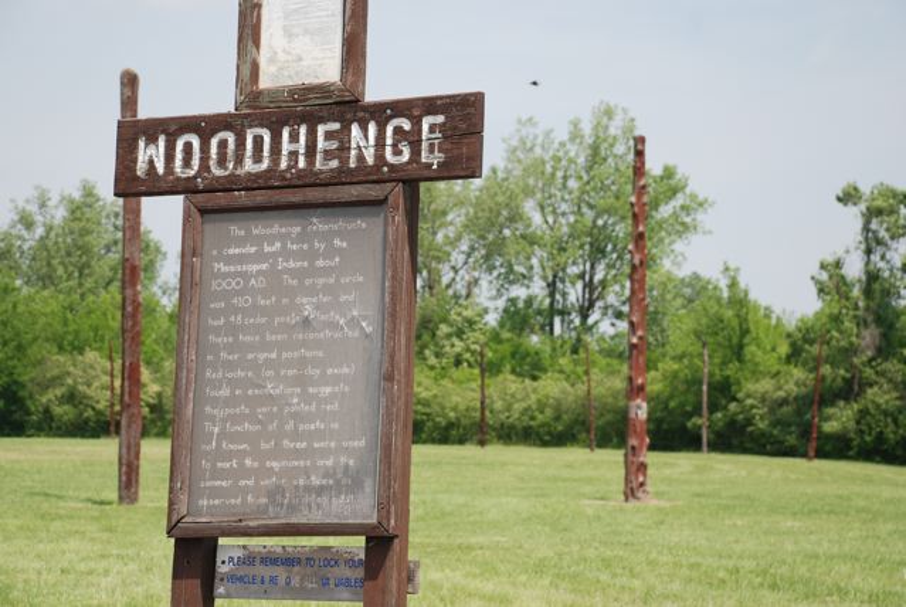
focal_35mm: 93
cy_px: 304
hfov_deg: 21.9
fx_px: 2344
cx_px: 453
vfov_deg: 14.8
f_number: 5.6
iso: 160
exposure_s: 1/500
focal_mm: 62
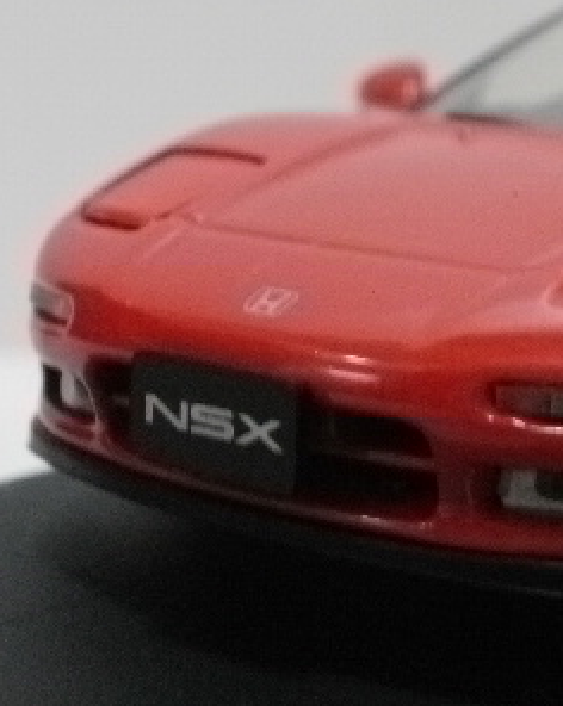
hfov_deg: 16.0
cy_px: 227
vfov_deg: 20.5
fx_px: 1941
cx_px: 642
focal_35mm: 93
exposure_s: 1/15
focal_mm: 7.7
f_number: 4
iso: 500
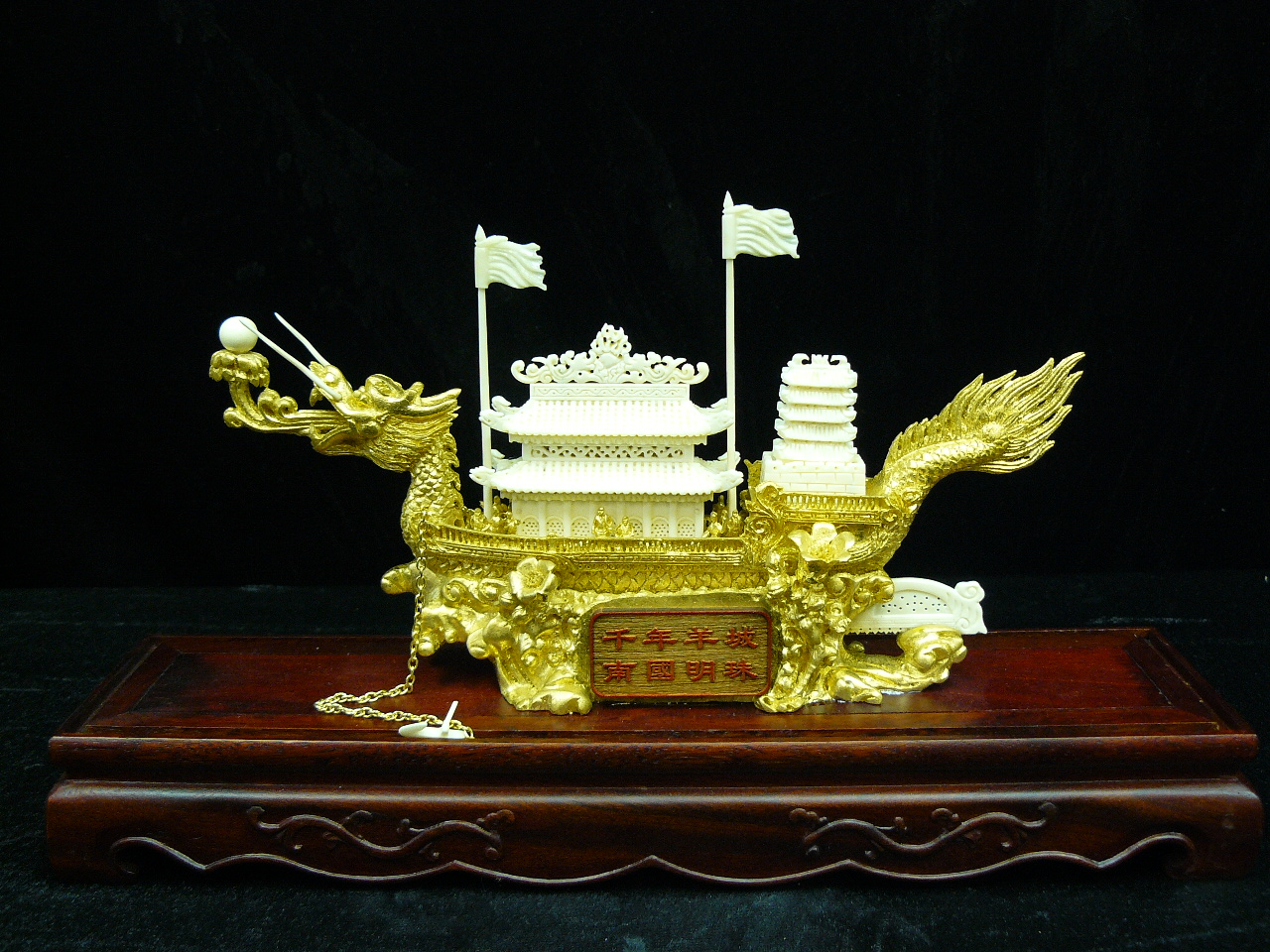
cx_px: 635
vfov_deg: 39.7
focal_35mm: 36
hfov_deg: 51.4
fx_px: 1321
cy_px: 476
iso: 200
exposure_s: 1/15
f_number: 2.8
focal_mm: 6
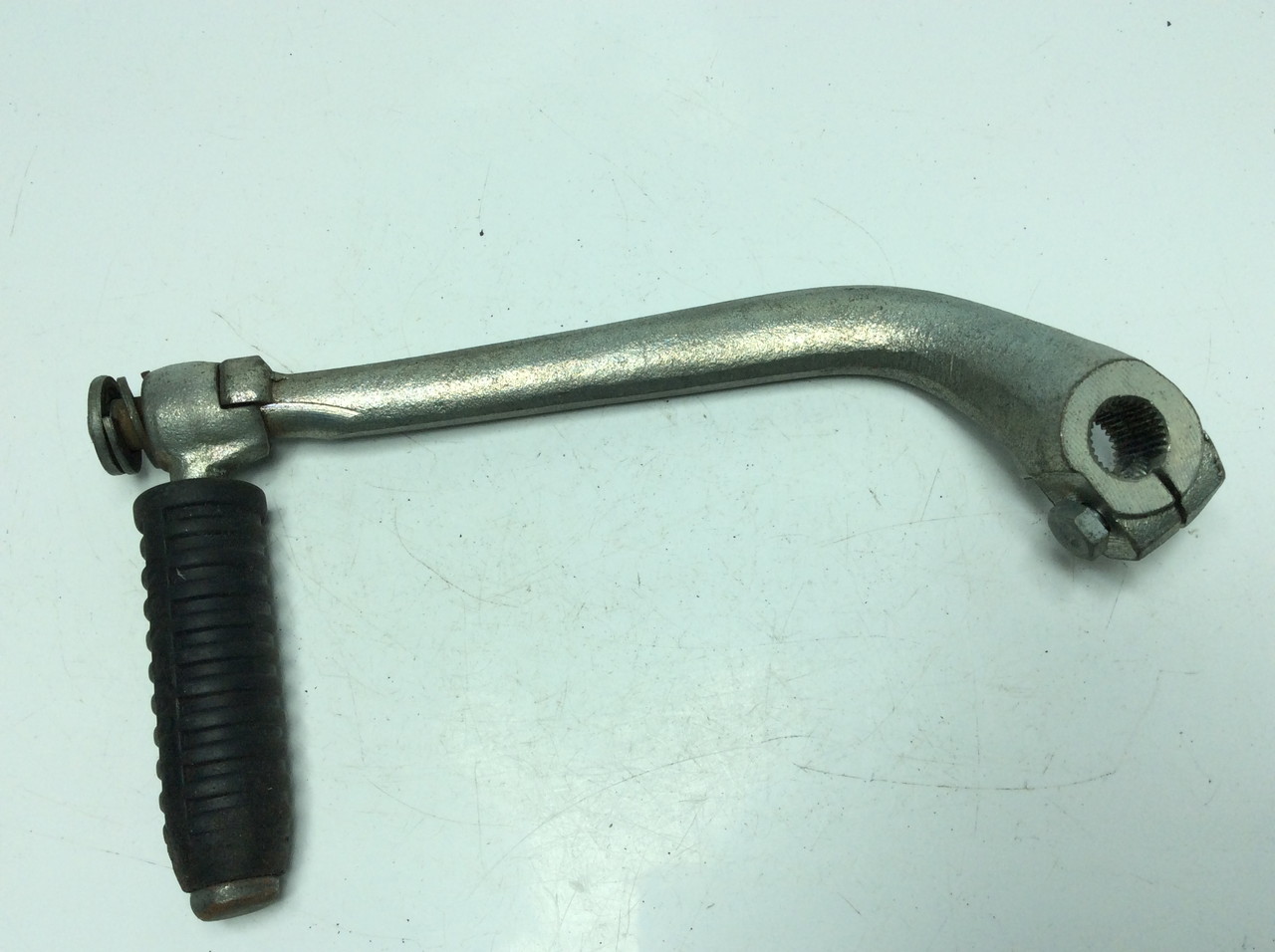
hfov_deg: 56.9
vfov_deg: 44.1
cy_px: 476
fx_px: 1177
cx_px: 638
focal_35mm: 32
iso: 32
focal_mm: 3.3
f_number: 2.4
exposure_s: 1/596
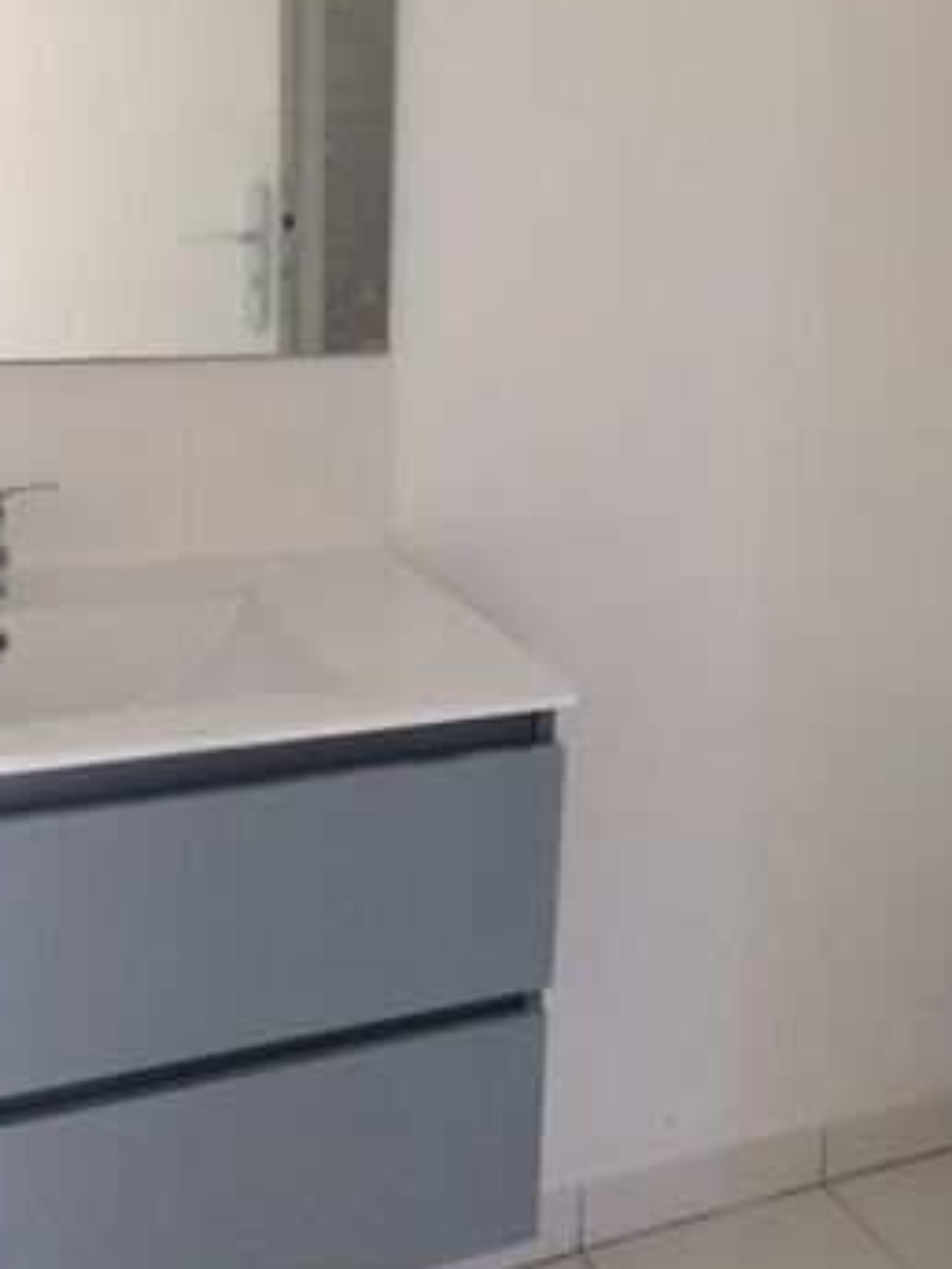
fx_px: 1980
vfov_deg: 35.4
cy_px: 487
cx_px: 708
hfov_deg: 26.7
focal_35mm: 54
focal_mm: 4.15
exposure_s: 1/33
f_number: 2.2
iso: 50
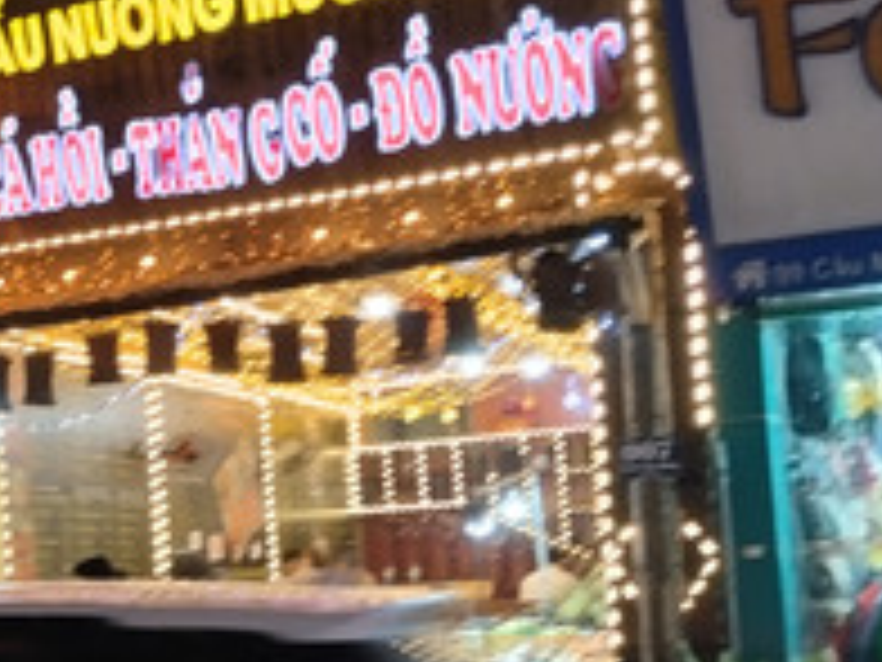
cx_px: -76
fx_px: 1885
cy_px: 507
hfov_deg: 24.6
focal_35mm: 74
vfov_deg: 19.7
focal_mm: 4.22
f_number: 1.8
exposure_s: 1/33.3
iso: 160
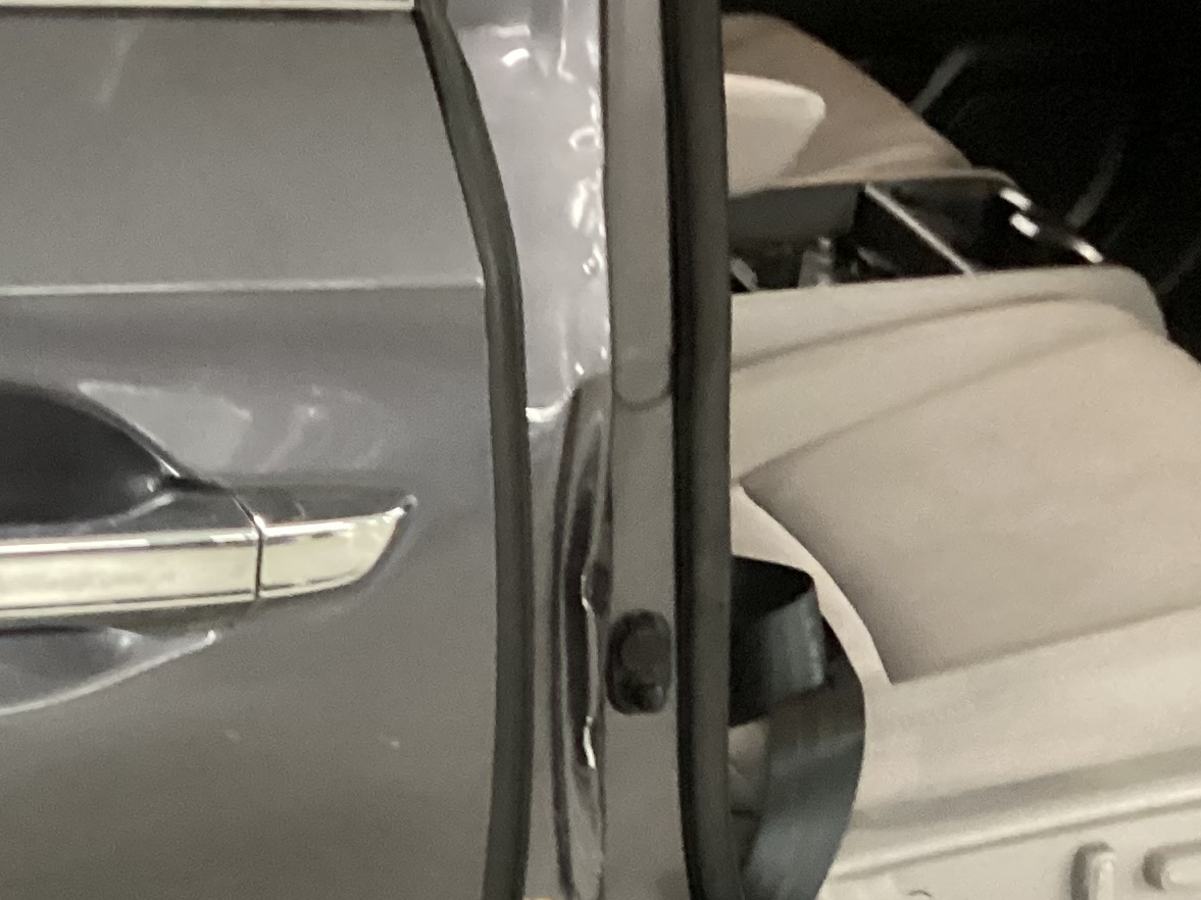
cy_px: 977
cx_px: 204
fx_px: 2983
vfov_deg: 16.7
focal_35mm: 86
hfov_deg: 22.4
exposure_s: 1/30
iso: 640
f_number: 2.4
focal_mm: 3.3
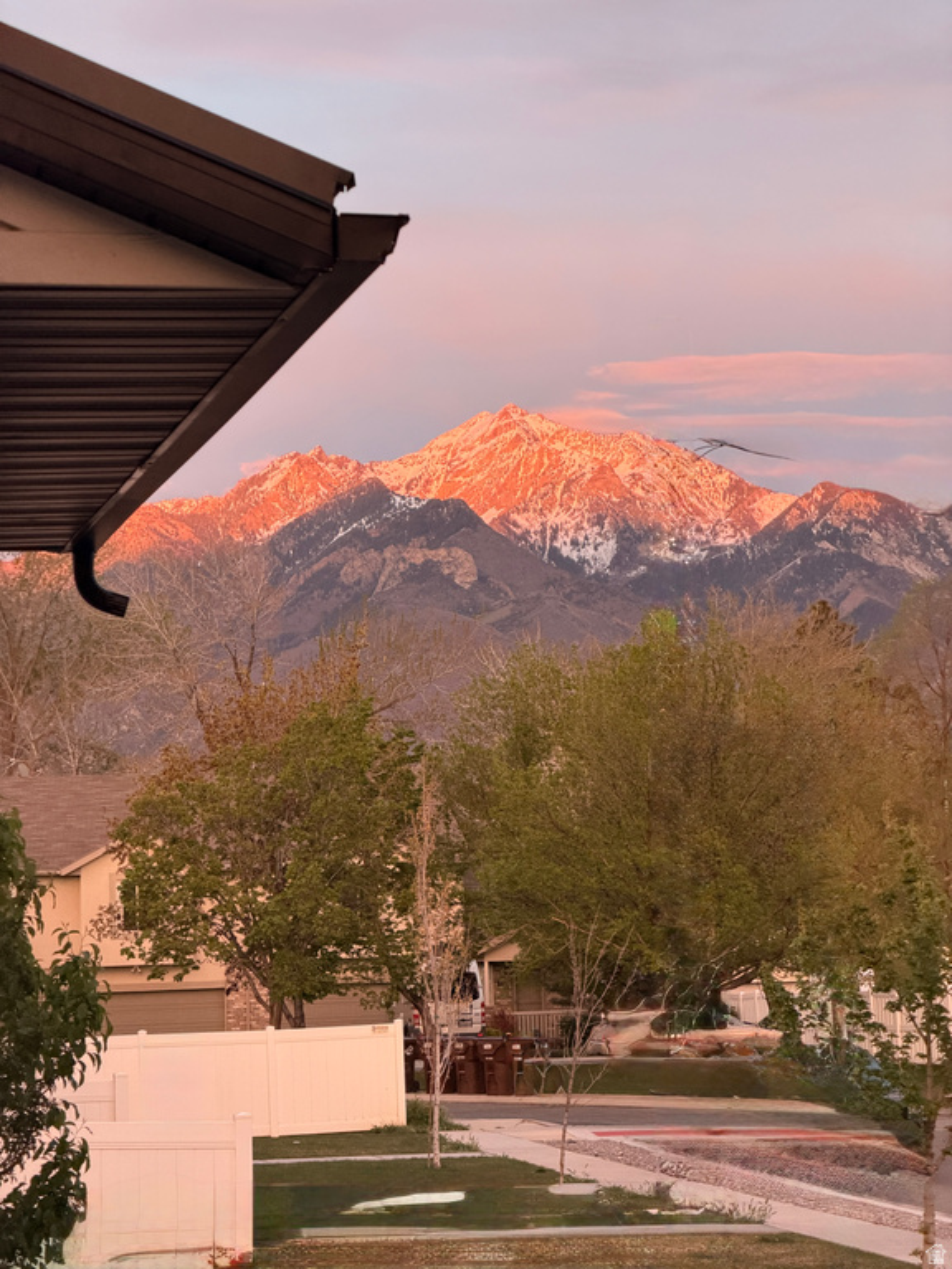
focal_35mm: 100
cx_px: 476
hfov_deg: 14.8
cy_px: 634
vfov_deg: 19.6
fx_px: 3667
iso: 320
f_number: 2.8
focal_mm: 16.89
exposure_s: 1/121
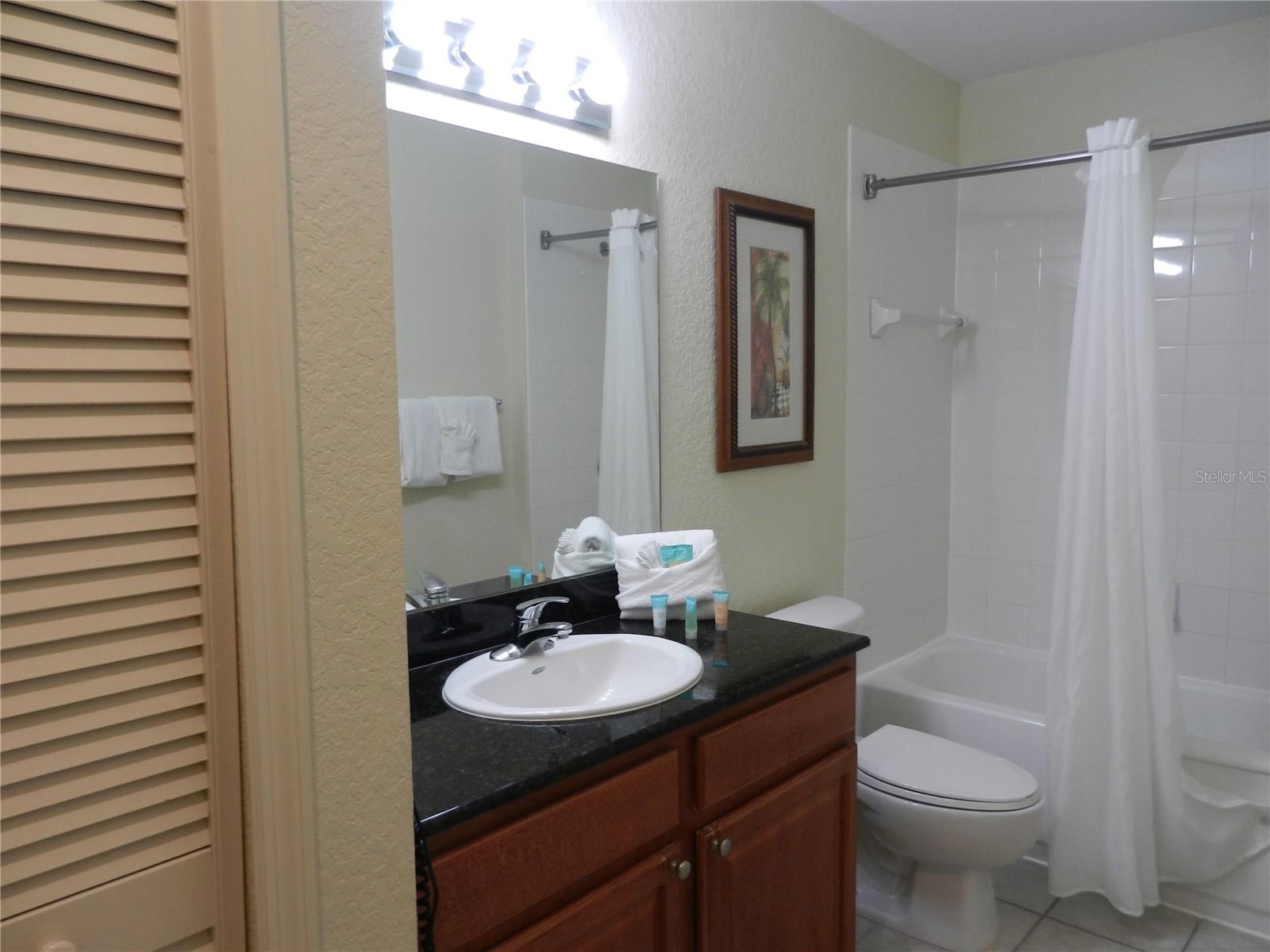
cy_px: 476
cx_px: 635
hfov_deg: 69.4
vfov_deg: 54.9
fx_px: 917
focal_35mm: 25
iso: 160
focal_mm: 4.5
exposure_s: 1/30
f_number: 3.5
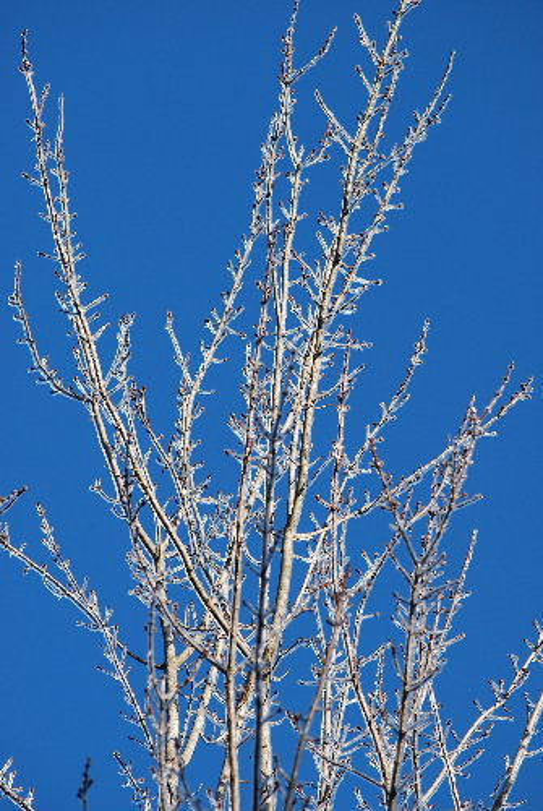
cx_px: 272
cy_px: 406
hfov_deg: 4.6
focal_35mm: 300
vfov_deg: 6.9
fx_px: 6764
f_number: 10
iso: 200
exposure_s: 1/200
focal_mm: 200
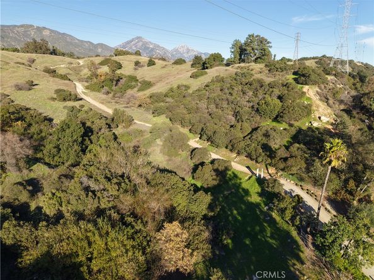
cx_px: 187
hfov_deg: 71.6
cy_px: 140
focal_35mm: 24
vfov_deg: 56.8
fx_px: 259
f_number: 1.8
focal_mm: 8.67
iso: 190
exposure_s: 1/2500
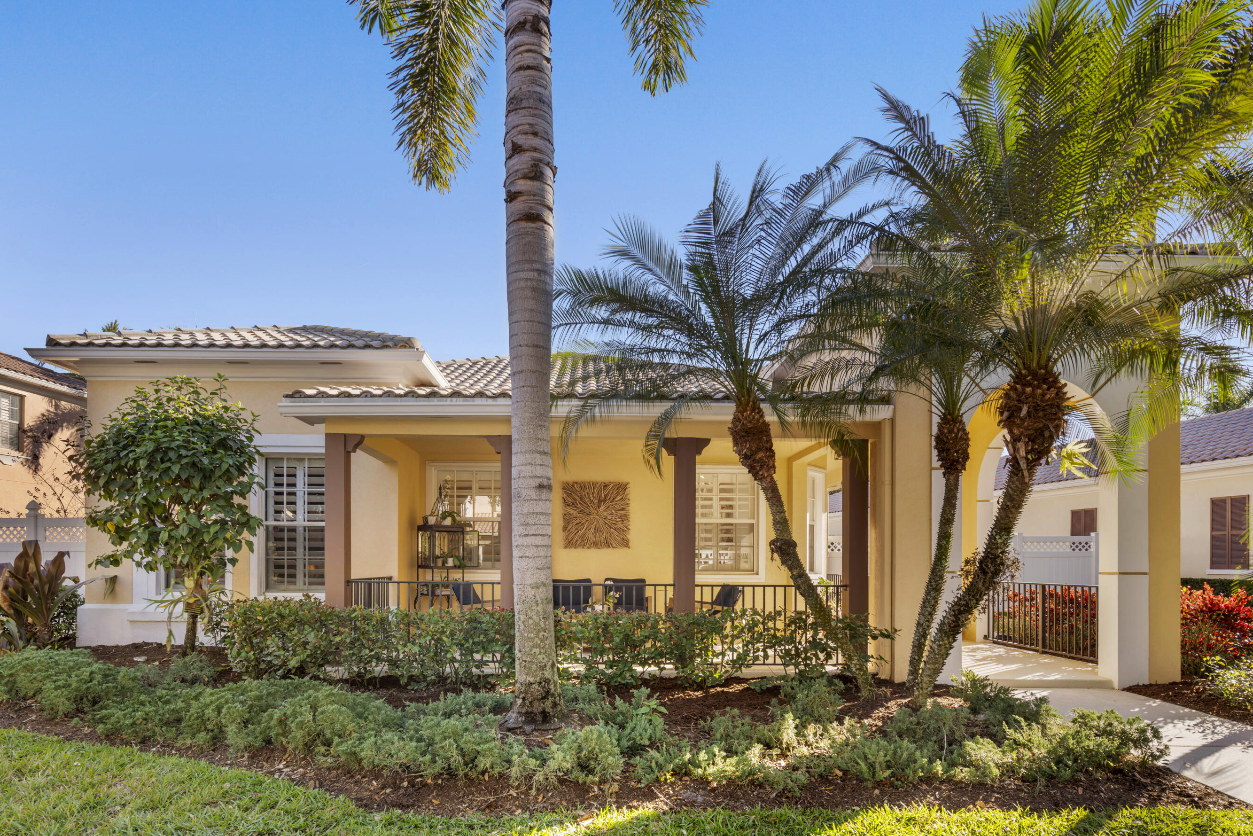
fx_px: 627
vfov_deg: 67.3
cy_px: 456
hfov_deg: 89.9
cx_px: 594
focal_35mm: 18
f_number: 8
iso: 50
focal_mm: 16
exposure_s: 1/20
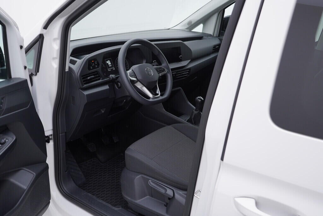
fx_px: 323
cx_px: 162
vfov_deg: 36.9
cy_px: 108
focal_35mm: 36
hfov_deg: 53.1
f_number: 3.5
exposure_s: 1/60
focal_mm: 24
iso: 125
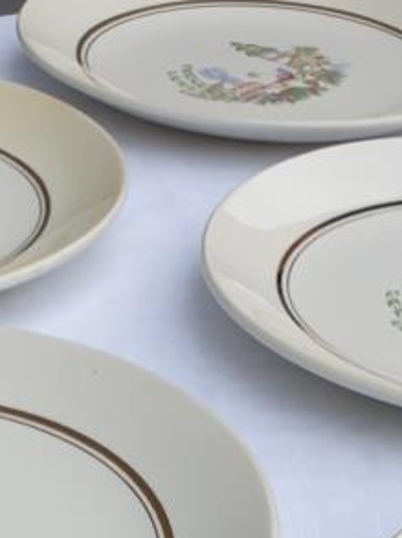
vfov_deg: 17.9
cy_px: 925
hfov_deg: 16.2
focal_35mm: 91
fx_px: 1412
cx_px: 204
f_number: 2.4
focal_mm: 4.3
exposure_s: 1/120
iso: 50
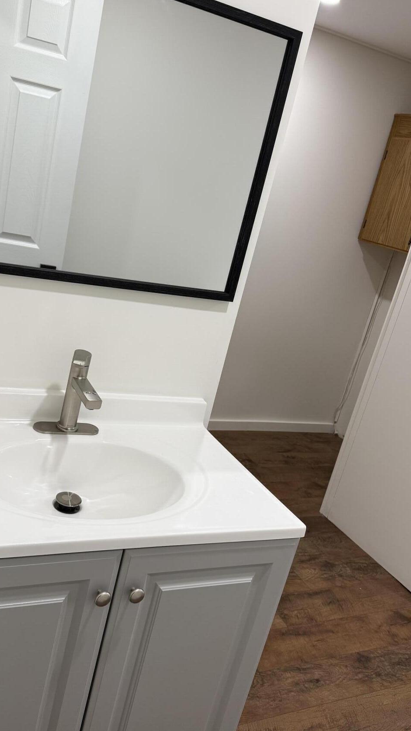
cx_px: 154
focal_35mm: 31
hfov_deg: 37.5
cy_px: 369
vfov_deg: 62.6
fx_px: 601
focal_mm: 6.76
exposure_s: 1/120
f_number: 1.78
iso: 160
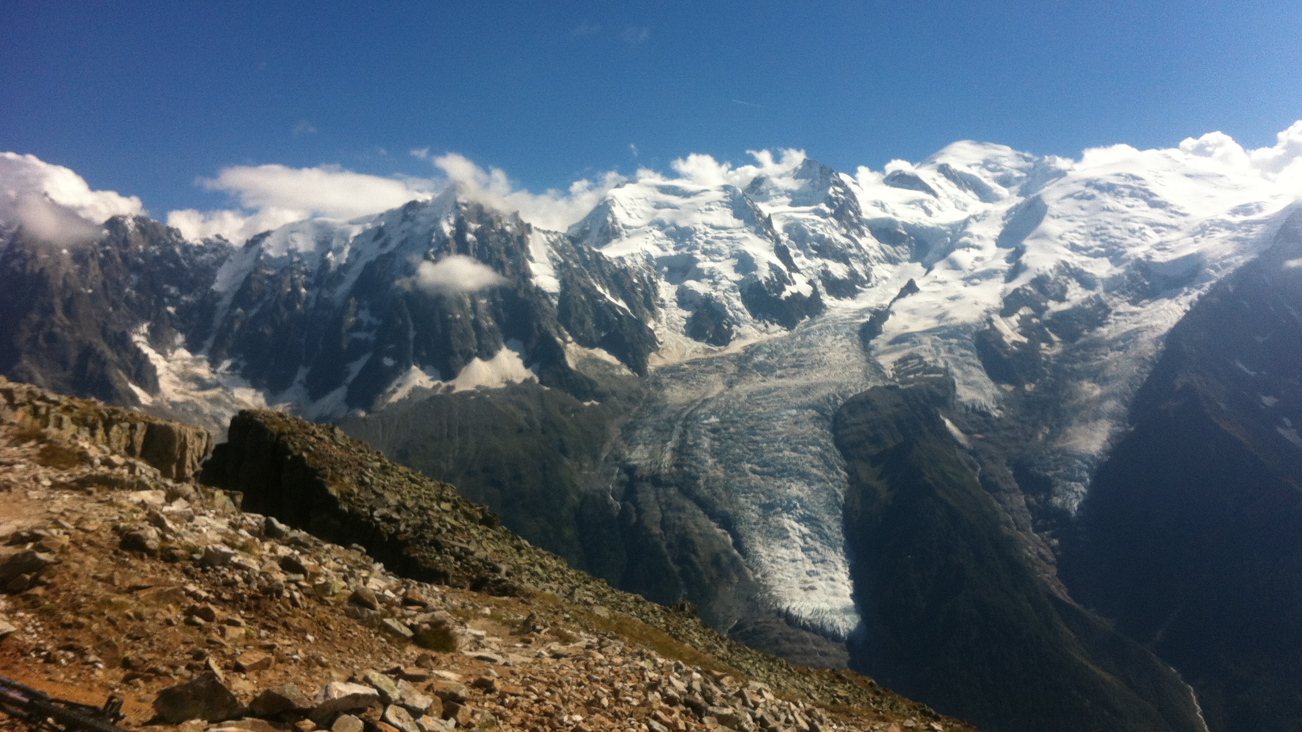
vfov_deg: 30.4
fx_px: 1346
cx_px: 648
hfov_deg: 51.6
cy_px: 316
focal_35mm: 39
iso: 80
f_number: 2.8
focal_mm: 3.85
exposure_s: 1/2320
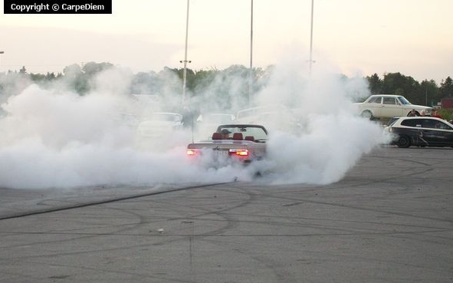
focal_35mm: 124
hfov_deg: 16.8
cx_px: 240
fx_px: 1530
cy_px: 183
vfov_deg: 10.6
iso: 80
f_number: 4.8
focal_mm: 18
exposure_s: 1/40
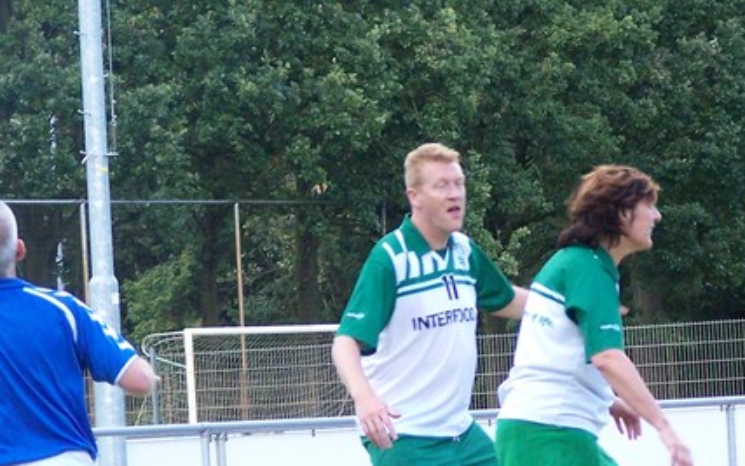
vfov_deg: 3.7
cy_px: 279
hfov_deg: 5.9
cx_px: 558
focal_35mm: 353
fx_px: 7168
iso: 160
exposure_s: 1/250
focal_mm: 23.1
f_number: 3.3
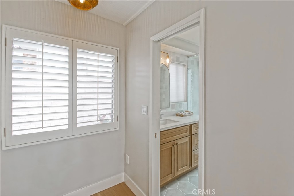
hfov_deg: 100.4
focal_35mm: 15
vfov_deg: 77.3
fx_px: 123
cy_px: 98
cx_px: 147
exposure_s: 1/4
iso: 400
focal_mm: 10
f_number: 8
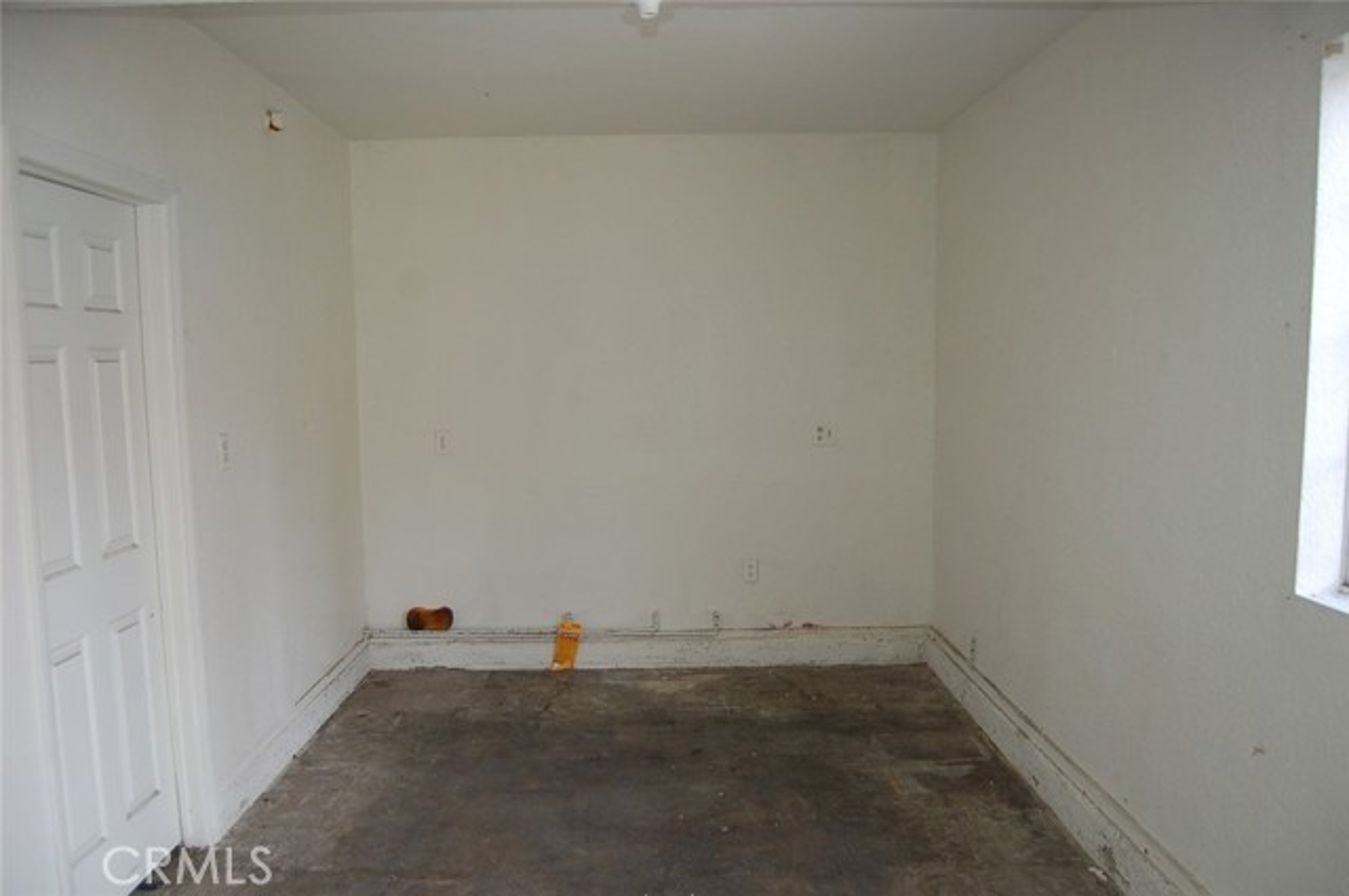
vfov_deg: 47.8
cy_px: 448
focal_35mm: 27
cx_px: 674
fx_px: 1010
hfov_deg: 67.4
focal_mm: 18
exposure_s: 1/100
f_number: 3.5
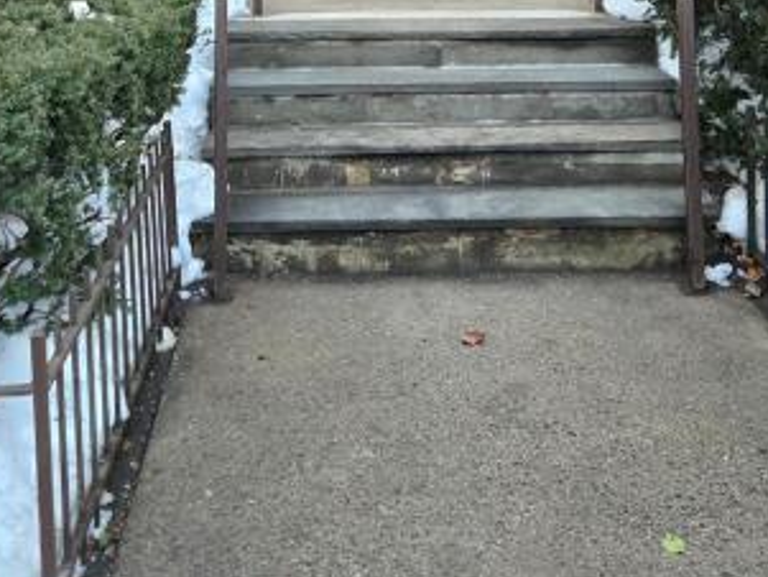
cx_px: 393
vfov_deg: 24.4
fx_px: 1221
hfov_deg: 34.9
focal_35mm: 55
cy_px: -94
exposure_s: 1/120
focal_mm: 5.4
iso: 1000
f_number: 1.8
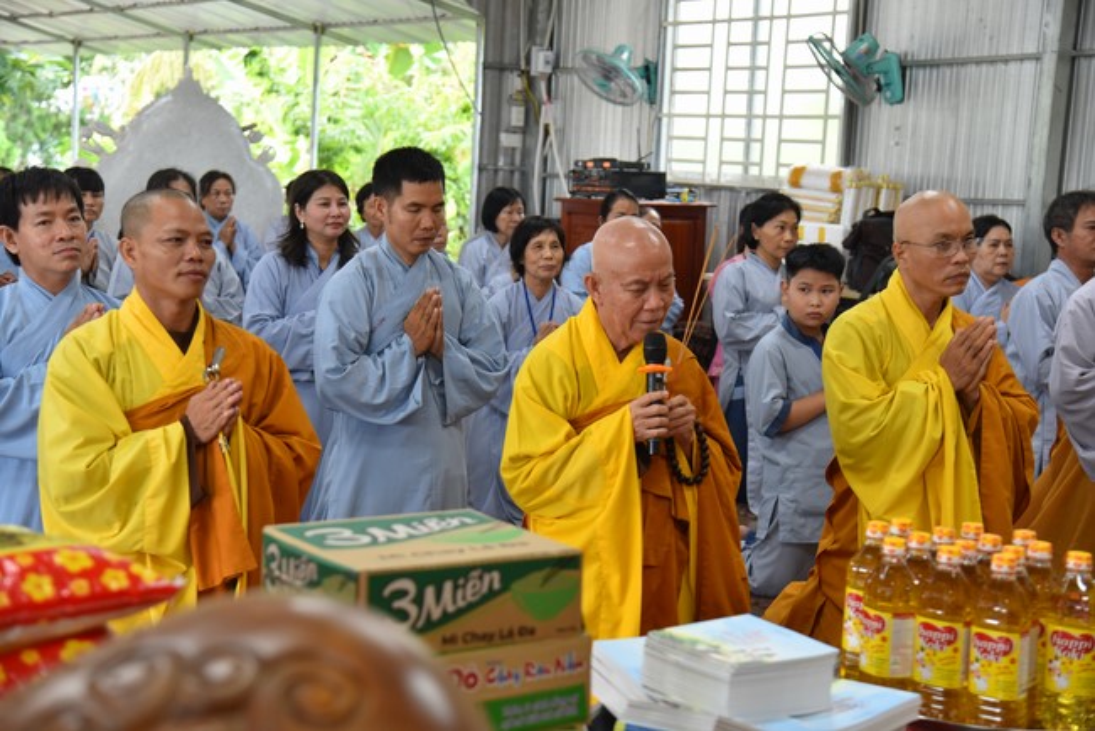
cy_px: 366
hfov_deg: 32.4
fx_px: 1887
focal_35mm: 62
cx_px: 548
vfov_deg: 21.9
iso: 1600
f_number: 4
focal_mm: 62
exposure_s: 1/125
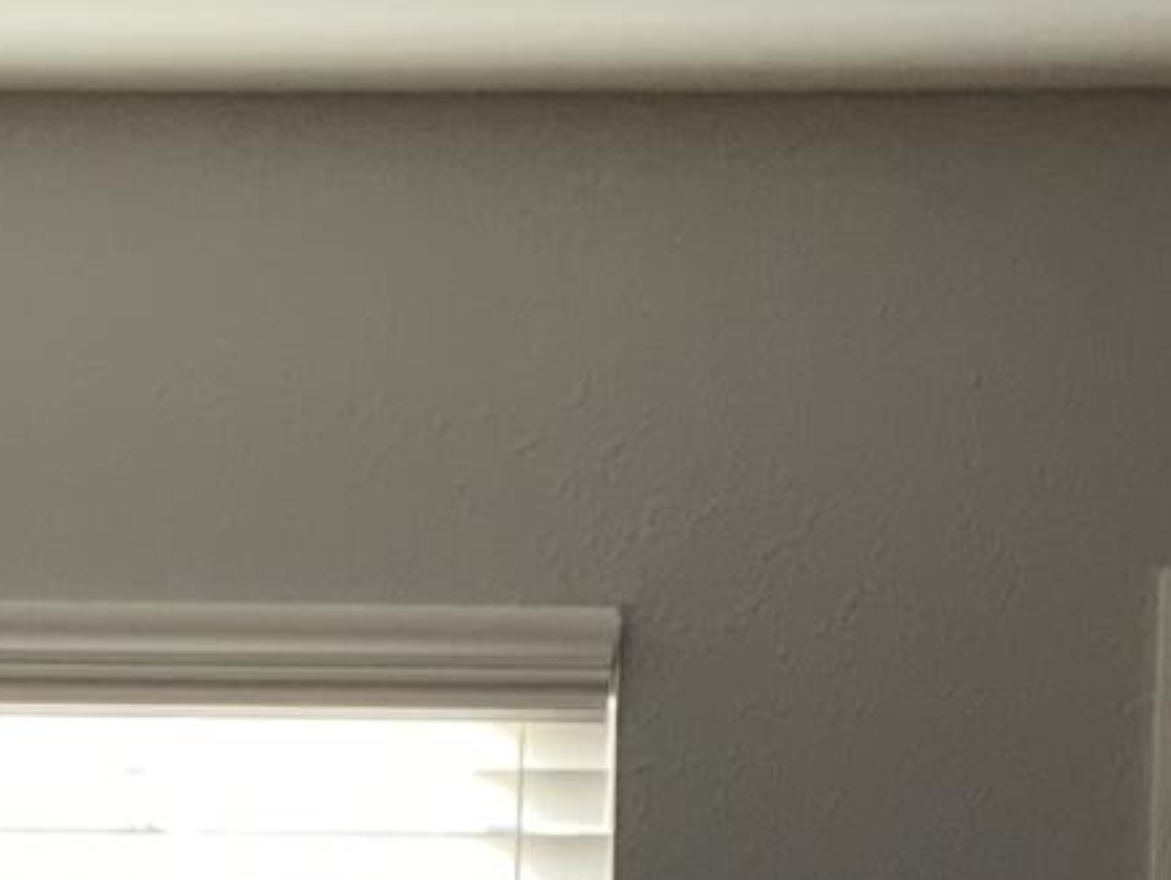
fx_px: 6703
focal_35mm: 198
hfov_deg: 9.9
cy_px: 1867
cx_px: -51
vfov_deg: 7.2
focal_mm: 3
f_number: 1.8
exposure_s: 1/120
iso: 32
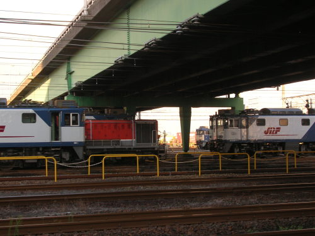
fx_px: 591
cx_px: 158
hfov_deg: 29.8
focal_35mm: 65
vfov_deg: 22.6
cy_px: 118
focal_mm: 10.9
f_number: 3.7
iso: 50
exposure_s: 1/78.2
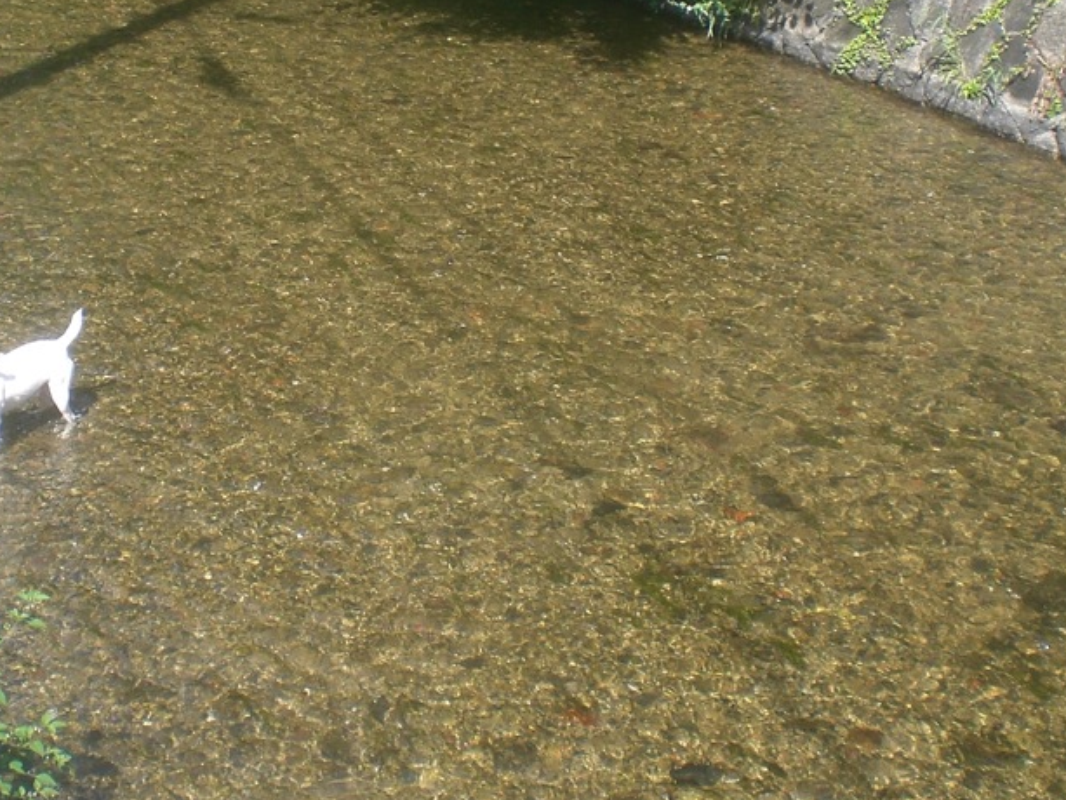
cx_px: 456
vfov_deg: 23.6
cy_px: 270
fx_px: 1910
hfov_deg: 31.1
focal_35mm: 62
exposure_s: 1/160
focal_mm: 6.3
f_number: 4.4
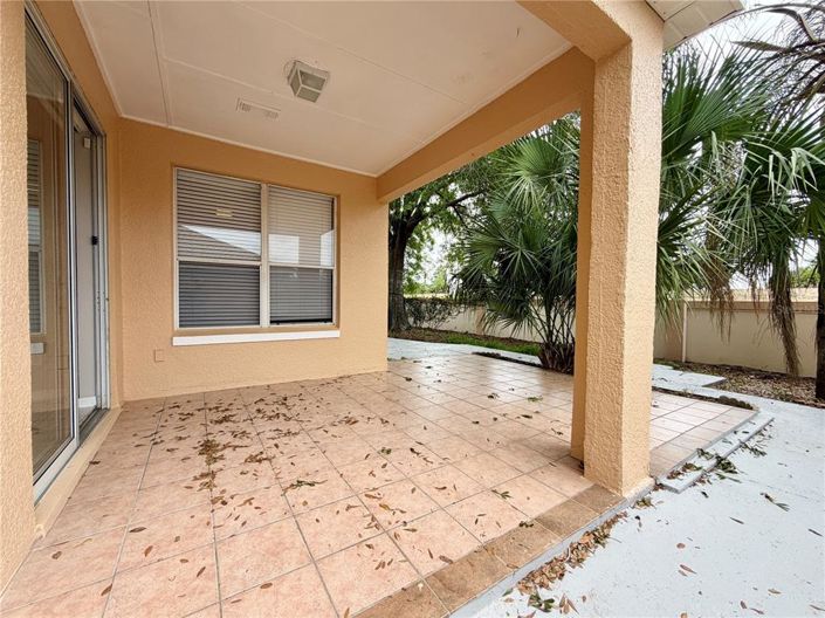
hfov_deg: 102.1
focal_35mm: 14
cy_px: 309
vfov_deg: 85.6
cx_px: 412
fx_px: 333
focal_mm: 2.22
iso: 50
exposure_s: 1/323
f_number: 2.2
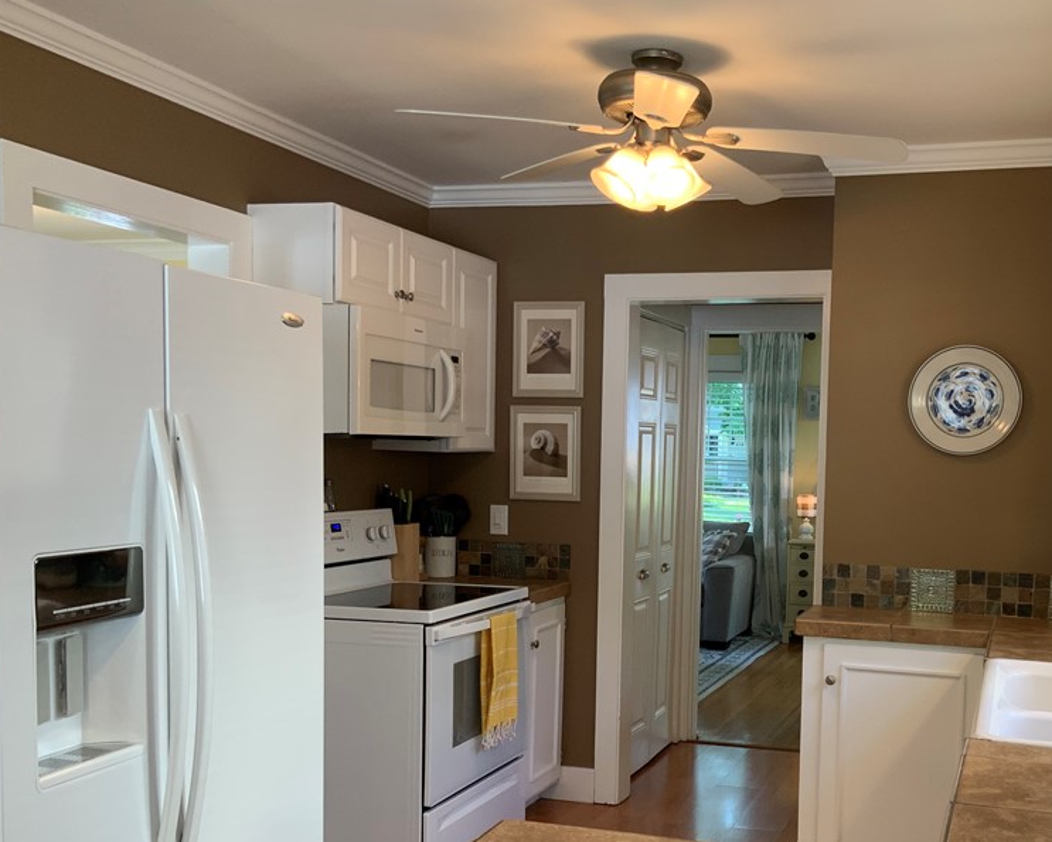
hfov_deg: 46.2
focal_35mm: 39
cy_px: 528
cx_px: 684
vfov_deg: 38.0
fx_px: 1215
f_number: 1.8
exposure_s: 1/60
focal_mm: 3
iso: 50
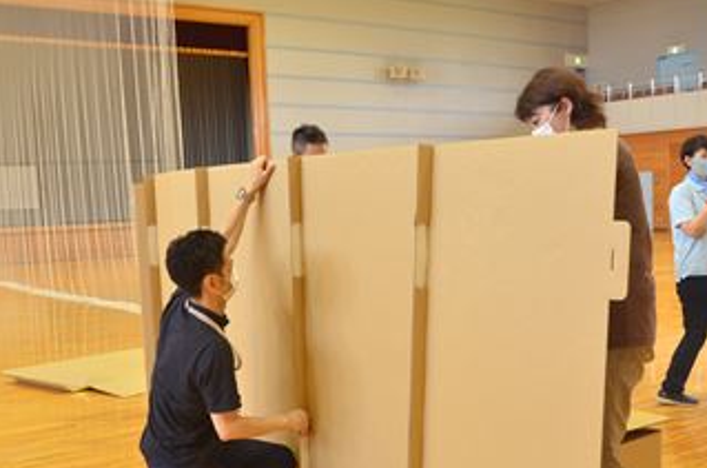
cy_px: 309
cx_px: 395
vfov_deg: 28.3
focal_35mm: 47
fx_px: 921
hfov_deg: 41.9
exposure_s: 1/80
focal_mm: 20
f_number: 20
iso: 800
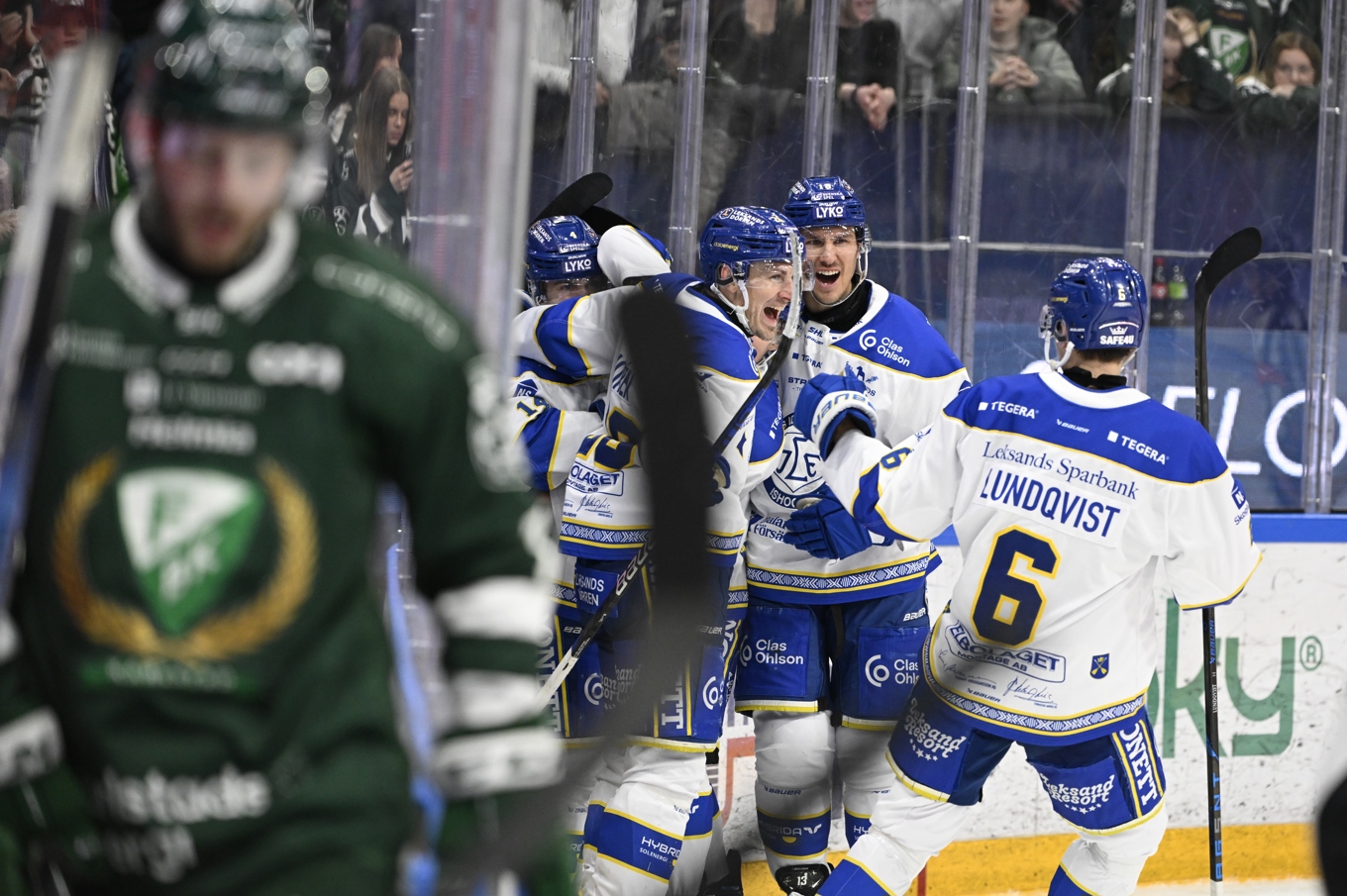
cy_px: 448
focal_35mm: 210
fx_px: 7852
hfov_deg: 9.8
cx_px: 674
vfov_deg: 6.5
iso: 3200
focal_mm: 210
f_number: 4
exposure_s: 1/1000
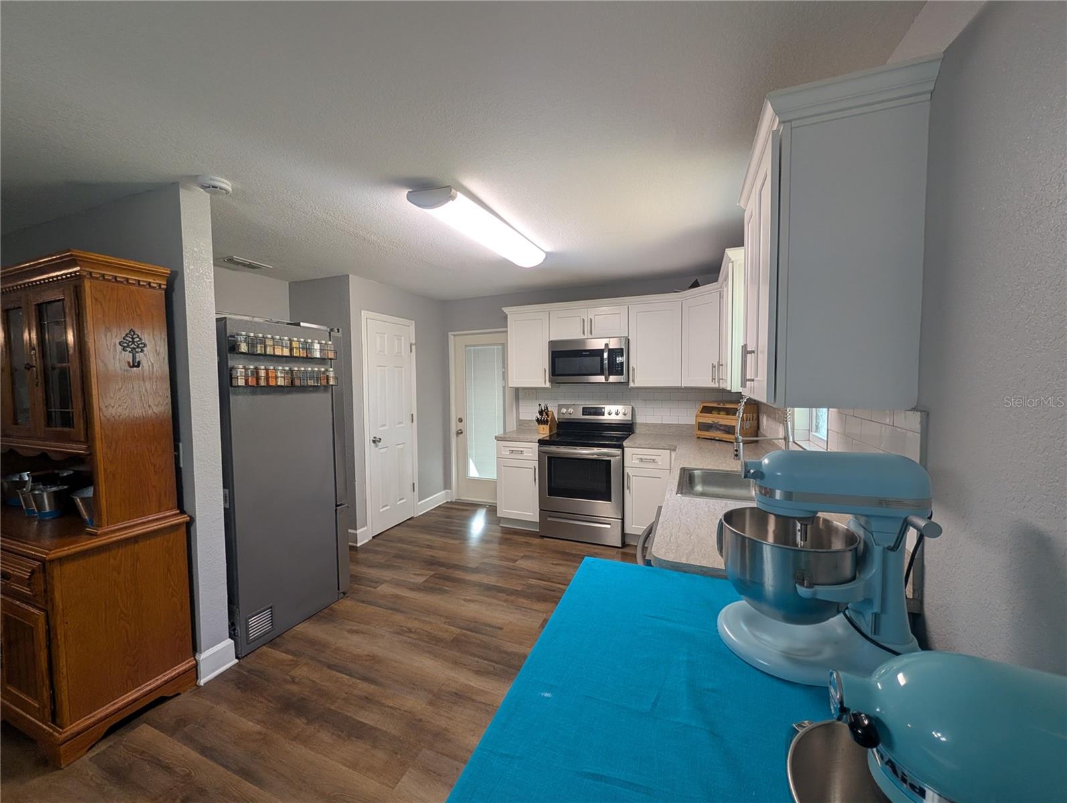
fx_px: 370
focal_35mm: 12
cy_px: 402
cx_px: 534
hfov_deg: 110.5
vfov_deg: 94.6
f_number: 1.7
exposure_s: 1/60
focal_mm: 2.02
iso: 61
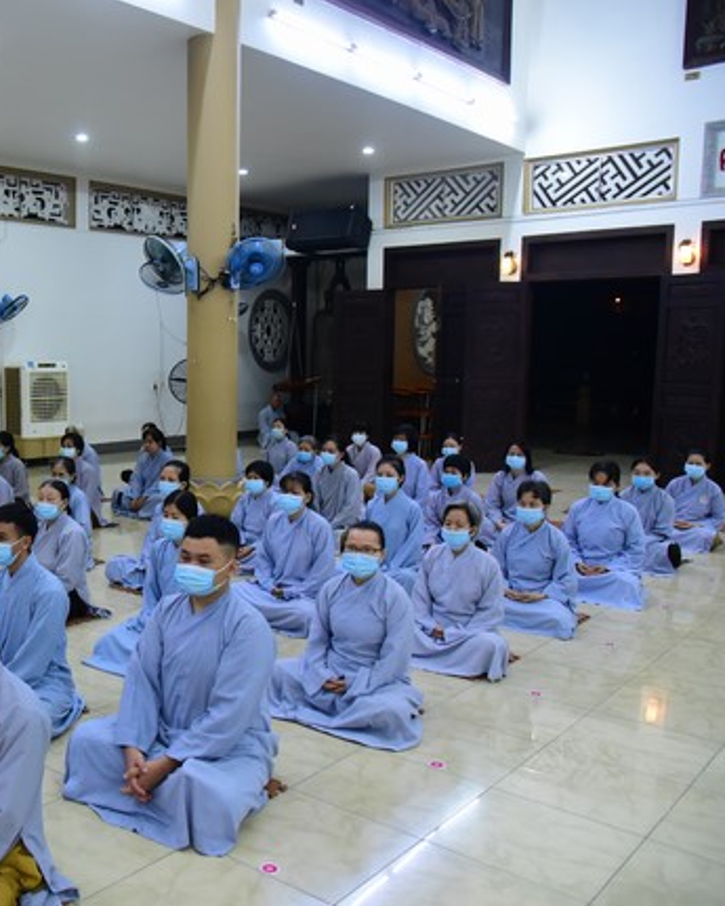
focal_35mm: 34
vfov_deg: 52.8
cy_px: 454
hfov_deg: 40.6
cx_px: 97
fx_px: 912
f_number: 5
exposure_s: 1/80
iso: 3200
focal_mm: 24
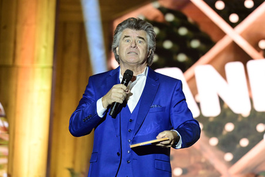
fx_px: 1471
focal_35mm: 200
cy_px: 88
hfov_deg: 10.3
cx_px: 132
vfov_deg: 6.9
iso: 4500
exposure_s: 1/500
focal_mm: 200
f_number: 2.8
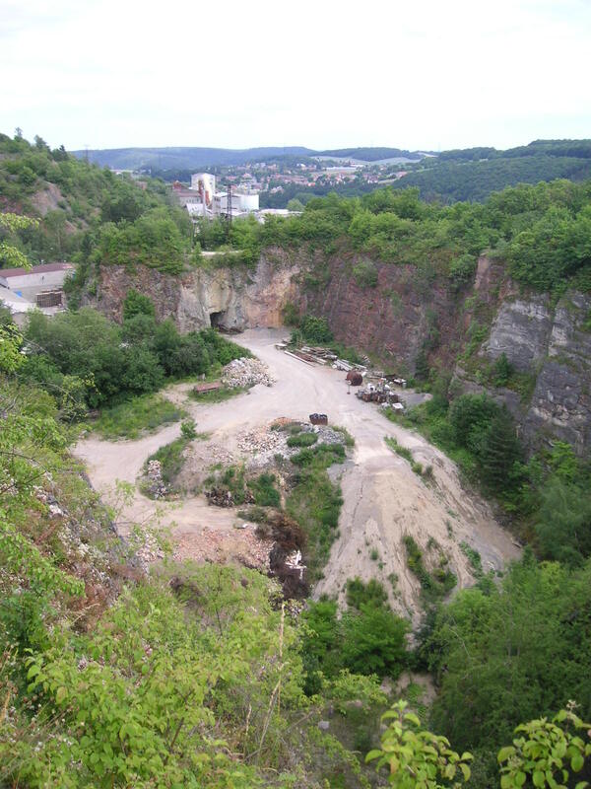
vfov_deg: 50.1
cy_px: 394
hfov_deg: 38.7
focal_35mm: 37
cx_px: 296
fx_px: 842
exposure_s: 1/350
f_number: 2.8
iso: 50
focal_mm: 6.1
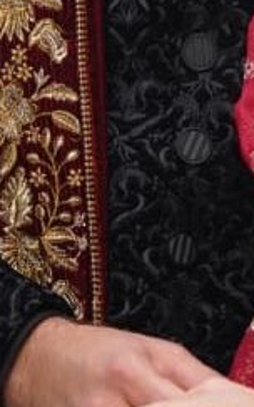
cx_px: 306
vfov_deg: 5.1
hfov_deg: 3.2
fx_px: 4549
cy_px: -178
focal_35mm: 411
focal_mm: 85
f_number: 1.4
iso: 125
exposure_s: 1/160
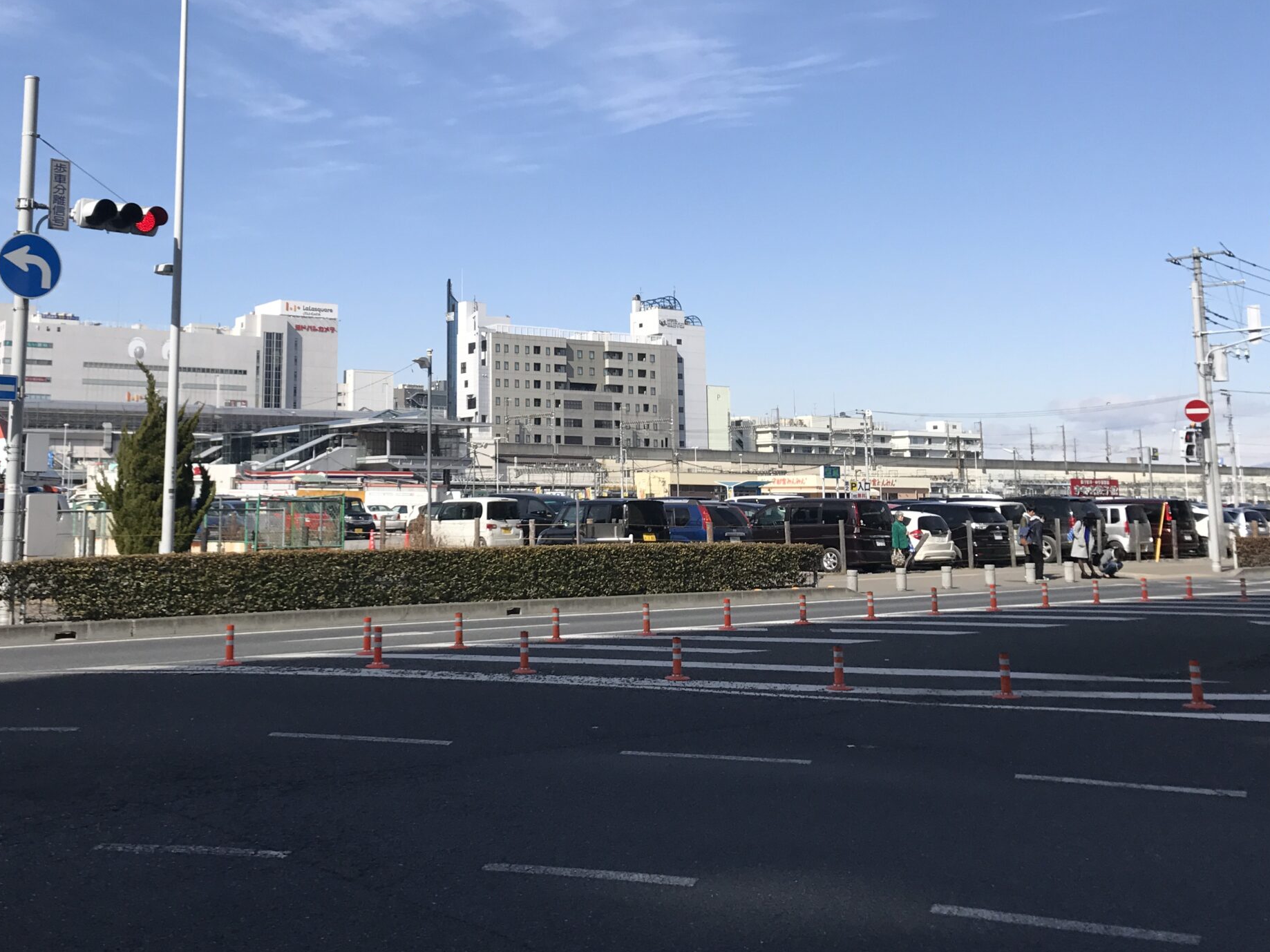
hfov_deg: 47.2
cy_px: 303
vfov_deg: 36.4
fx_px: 1431
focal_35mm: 39
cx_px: 437
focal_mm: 3.99
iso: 20
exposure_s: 1/2994
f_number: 1.8
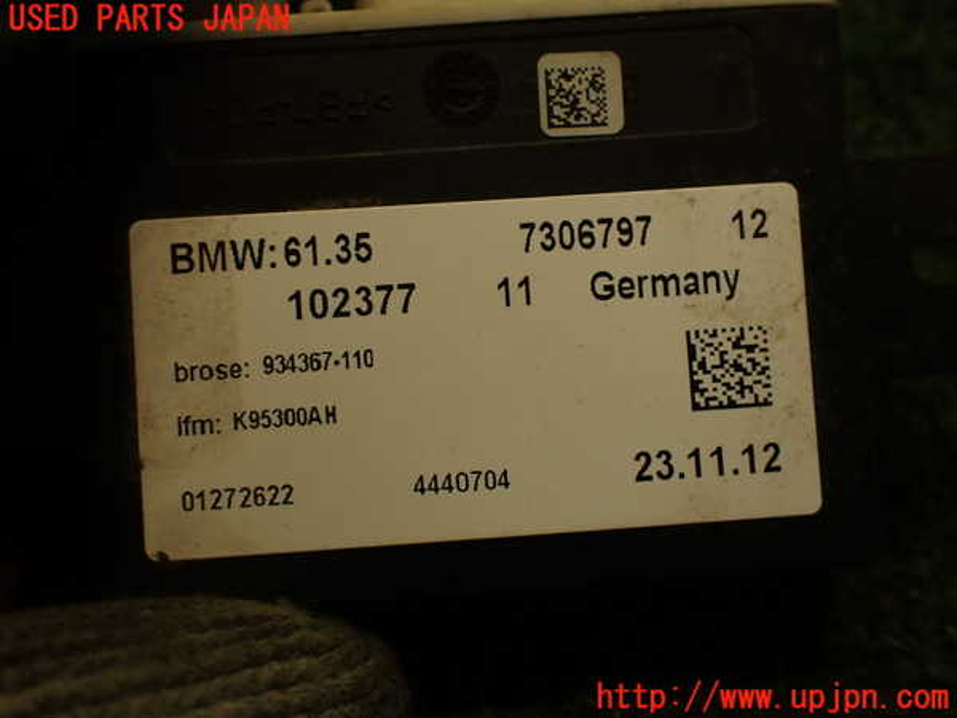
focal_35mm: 36
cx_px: 478
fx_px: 995
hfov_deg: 51.4
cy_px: 359
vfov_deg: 39.7
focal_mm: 6.37
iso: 200
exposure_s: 1/80
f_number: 2.5
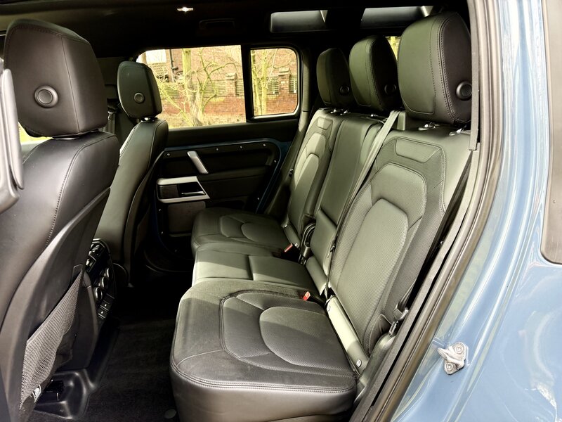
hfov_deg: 71.6
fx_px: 390
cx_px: 281
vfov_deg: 56.8
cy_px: 211
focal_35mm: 24
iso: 200
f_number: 1.78
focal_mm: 6.76
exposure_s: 1/108
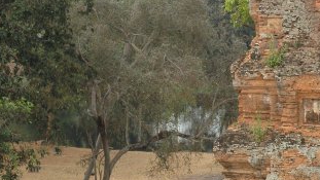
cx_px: 138
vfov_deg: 6.7
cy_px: 109
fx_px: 1544
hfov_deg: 11.8
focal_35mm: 182
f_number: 5.6
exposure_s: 1/125
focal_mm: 50
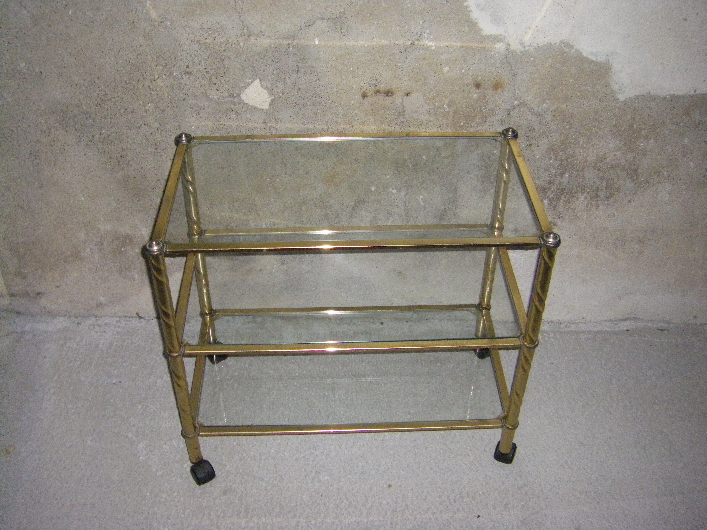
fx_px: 776
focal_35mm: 38
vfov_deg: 37.7
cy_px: 265
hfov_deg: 49.0
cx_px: 354
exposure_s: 1/50
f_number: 3.5
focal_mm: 6.3
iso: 800
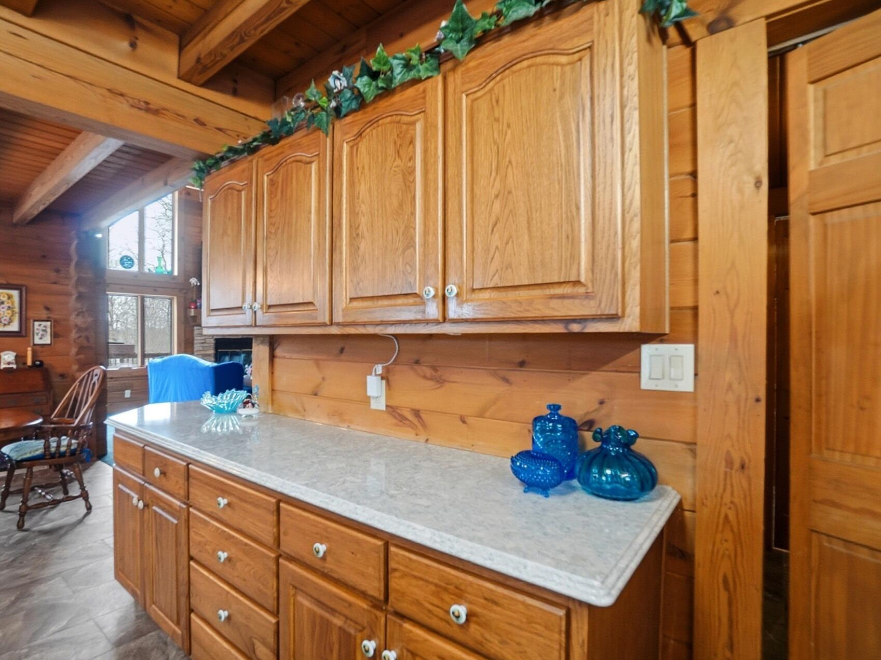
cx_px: 395
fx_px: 433
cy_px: 337
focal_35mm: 17
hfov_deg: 90.7
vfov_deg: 74.7
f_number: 5.6
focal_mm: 10
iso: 125
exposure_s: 1/90
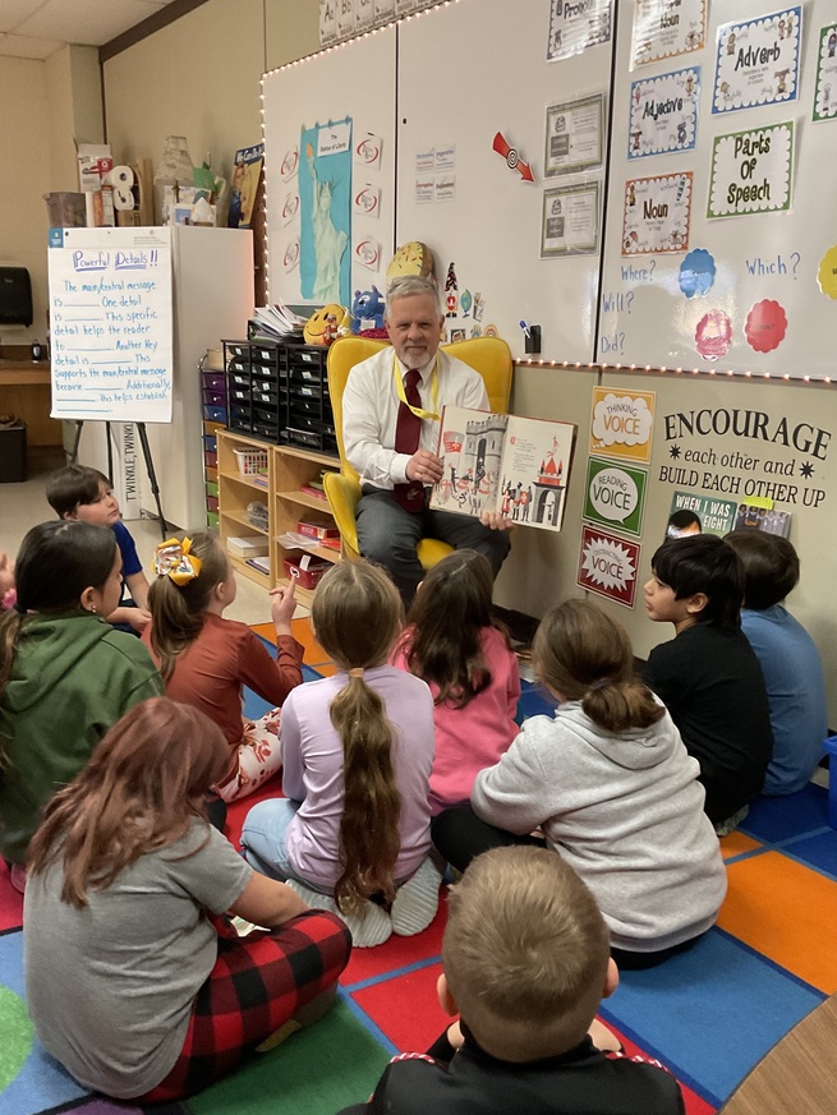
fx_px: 1096
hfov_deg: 41.8
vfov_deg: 53.8
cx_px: 406
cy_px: 619
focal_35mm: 34
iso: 250
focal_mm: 3
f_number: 1.8
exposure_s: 1/60
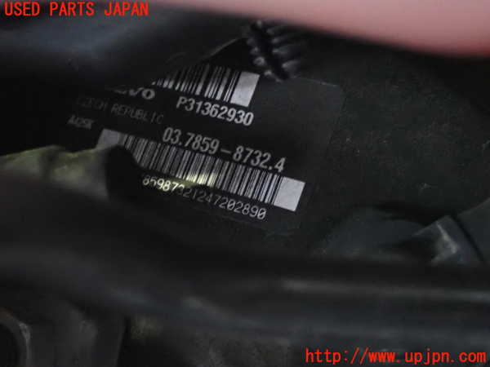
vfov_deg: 23.7
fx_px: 878
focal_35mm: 62
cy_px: 184
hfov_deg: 31.2
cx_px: 245
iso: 4000
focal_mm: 11.09
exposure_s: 1/15
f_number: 3.6
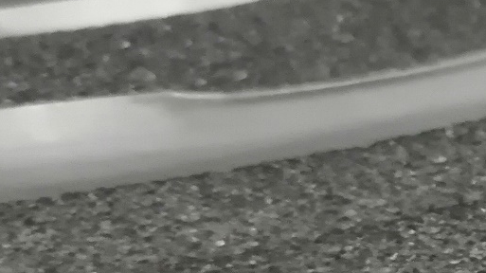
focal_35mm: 148
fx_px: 1906
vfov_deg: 8.1
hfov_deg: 12.7
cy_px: 277
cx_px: 986
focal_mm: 3.88
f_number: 1.8
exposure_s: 1/16.7
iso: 800
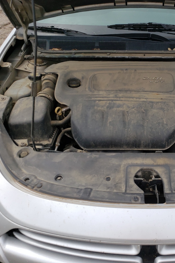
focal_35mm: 37
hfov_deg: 34.8
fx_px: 270
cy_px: 130
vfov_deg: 51.9
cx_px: 142
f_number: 1.5
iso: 50
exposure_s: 1/2500
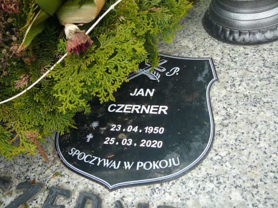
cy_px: 104
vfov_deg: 40.7
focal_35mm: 35
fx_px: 281
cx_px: 139
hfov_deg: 52.6
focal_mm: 5.2
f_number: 2.8
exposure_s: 1/320
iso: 80
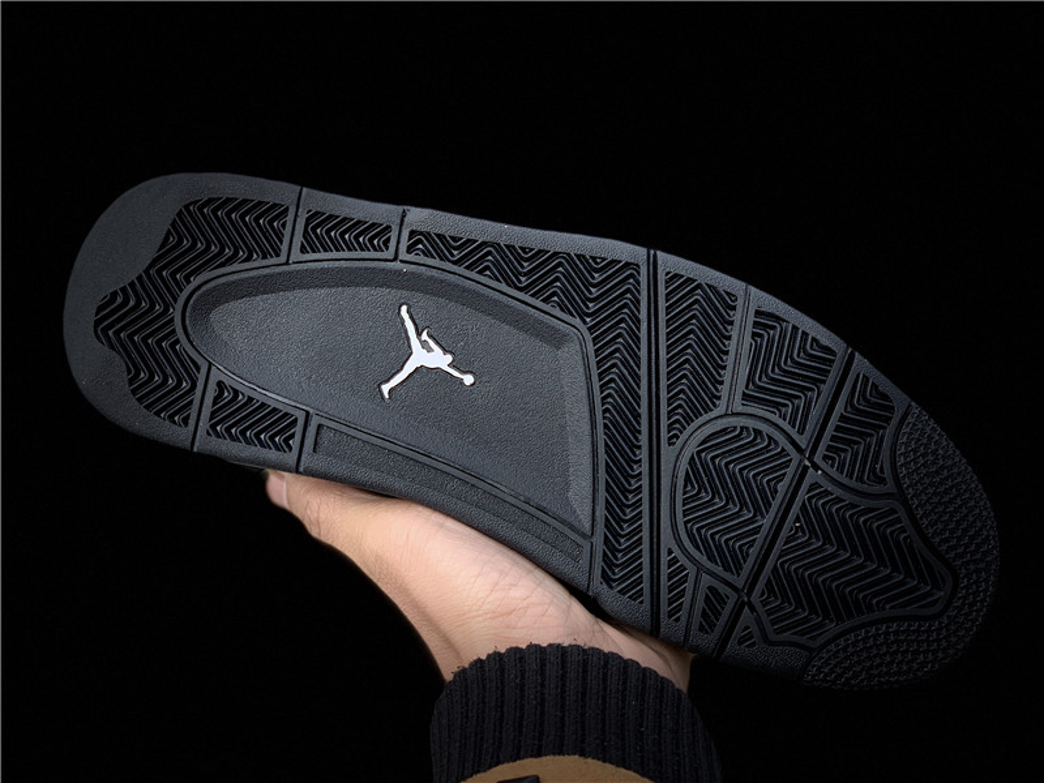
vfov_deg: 28.0
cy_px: 392
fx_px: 1568
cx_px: 522
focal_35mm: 52
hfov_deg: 36.8
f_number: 2.4
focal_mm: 6
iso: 16
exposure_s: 1/247
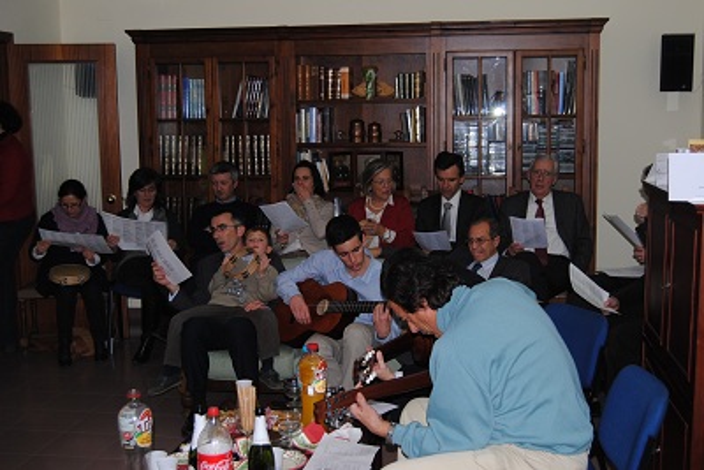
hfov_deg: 42.3
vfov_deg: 29.0
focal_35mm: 46
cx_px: 352
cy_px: 235
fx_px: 910
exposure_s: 1/60
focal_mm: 31
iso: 200
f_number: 4.2
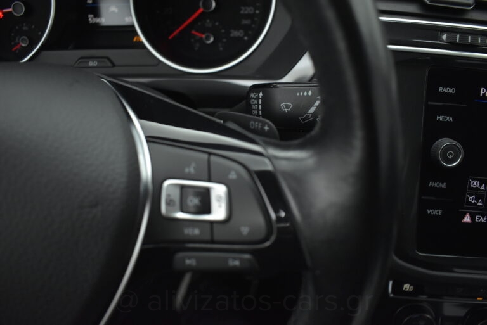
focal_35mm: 27
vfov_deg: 48.0
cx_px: 244
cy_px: 162
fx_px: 365
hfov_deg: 67.4
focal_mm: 18
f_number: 3.5
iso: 1600
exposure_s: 1/125
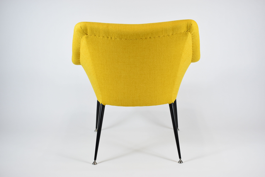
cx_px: 132
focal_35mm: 46
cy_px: 88
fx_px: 343
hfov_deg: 42.3
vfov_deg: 29.0
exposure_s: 1/125
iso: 800
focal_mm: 31
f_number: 5.6
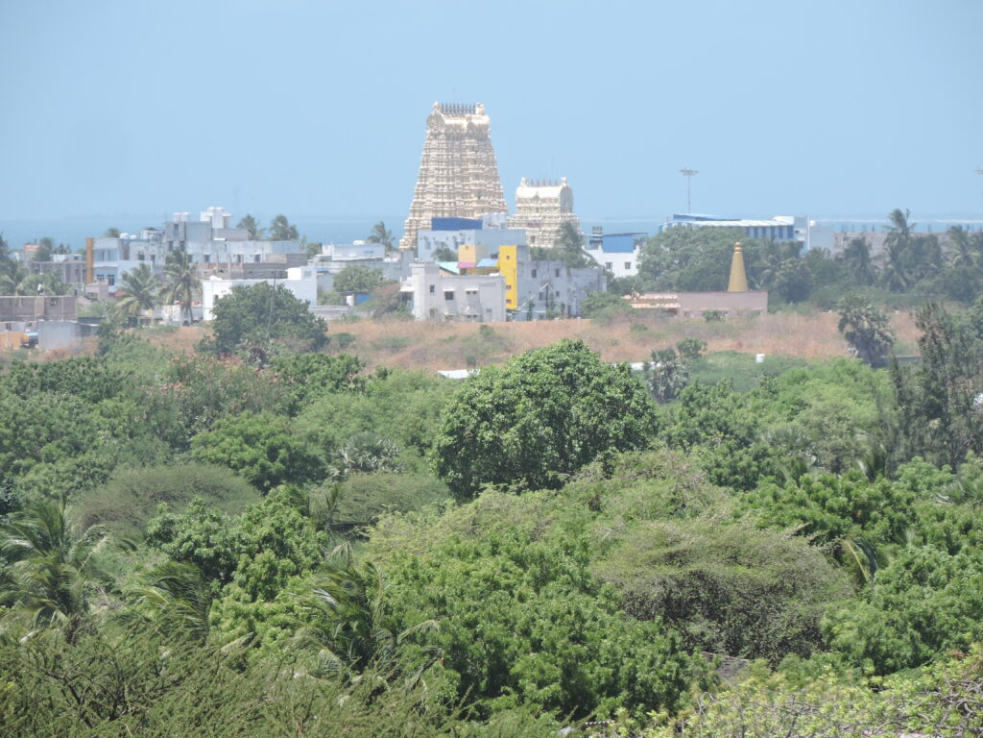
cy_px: 369
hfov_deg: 5.0
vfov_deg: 3.7
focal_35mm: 400
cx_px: 492
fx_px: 11359
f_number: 4.8
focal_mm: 71.3
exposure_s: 1/400
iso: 100
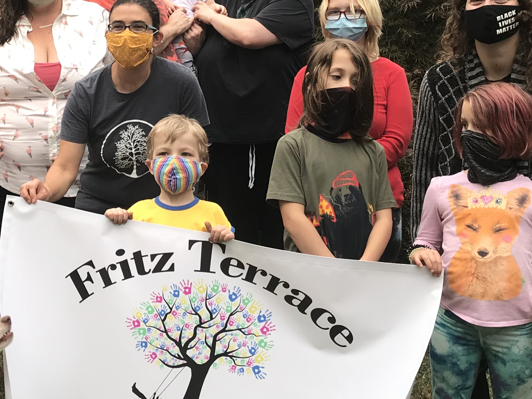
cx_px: 128
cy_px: 113
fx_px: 1122
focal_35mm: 73
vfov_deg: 20.1
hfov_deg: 26.3
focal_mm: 3.99
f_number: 1.8
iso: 20
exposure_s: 1/102
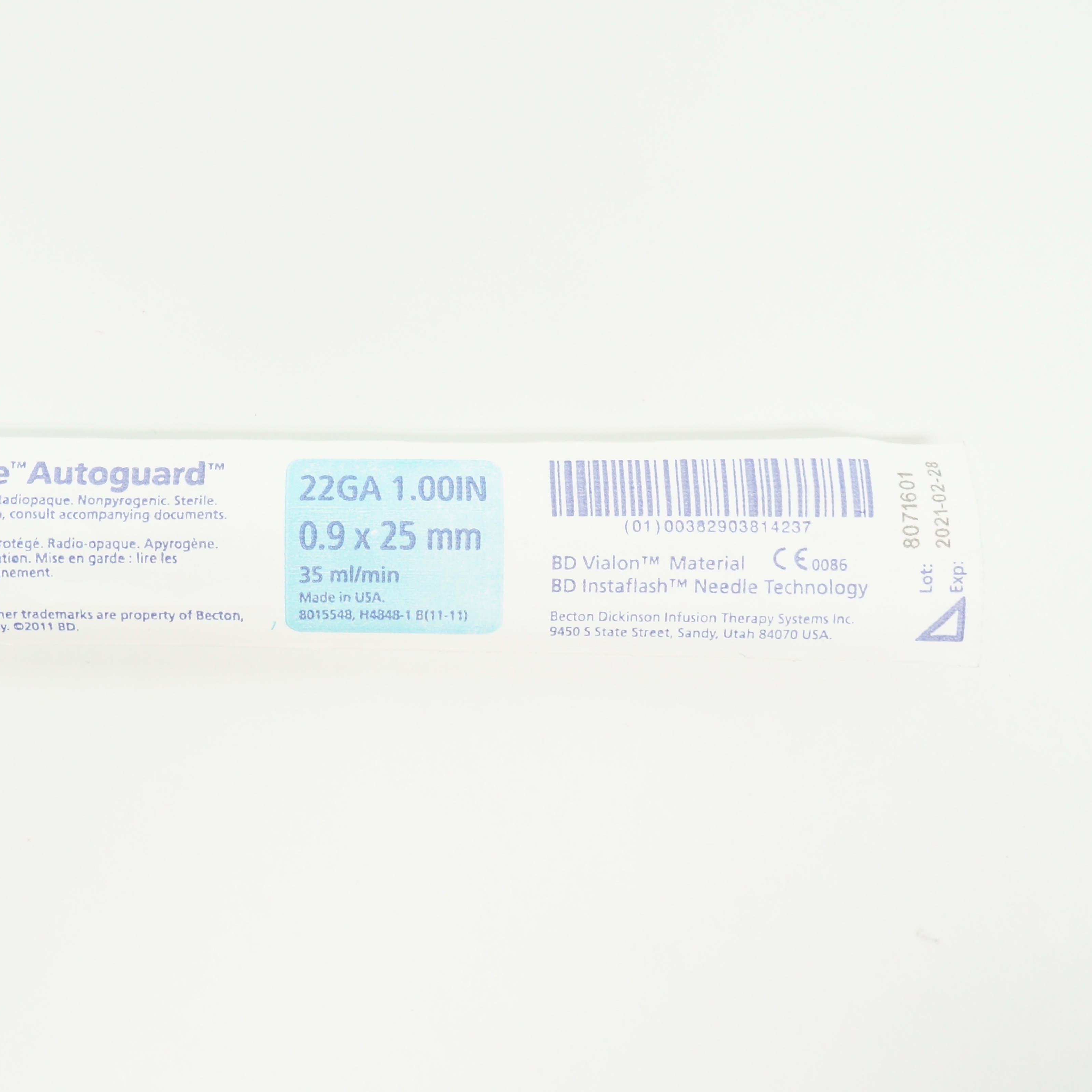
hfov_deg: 31.9
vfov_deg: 32.4
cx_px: 287
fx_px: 1879
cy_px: 542
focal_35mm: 53
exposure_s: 1/15
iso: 400
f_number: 9
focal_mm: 27
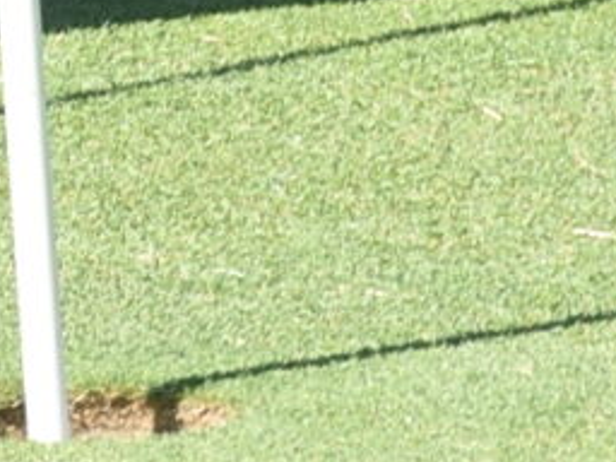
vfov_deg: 0.9
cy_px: -2004
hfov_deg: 1.2
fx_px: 29949
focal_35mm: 1683
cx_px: -813
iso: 100
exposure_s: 1/100
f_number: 9
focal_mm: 130
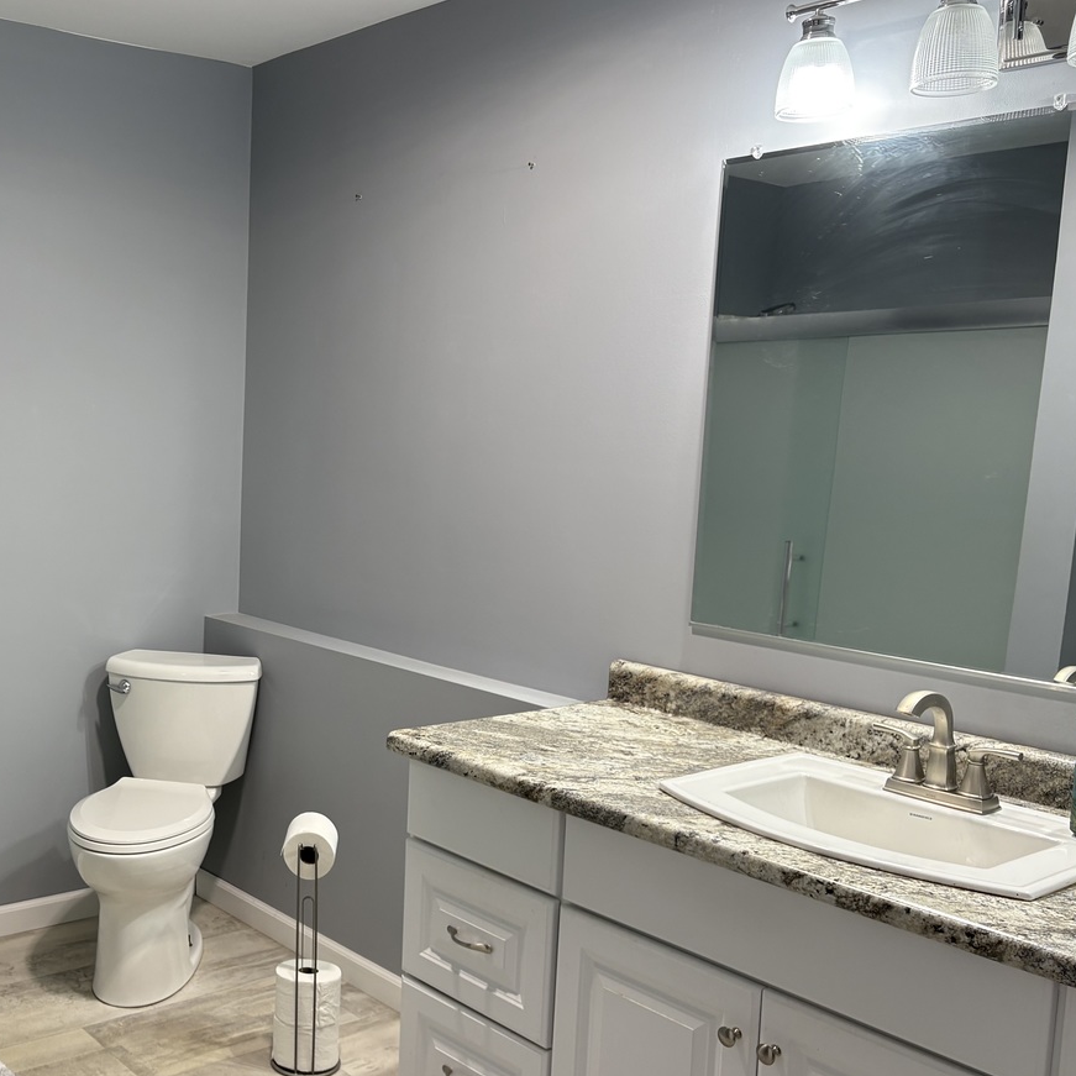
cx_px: 224
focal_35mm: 38
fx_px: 1336
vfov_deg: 43.9
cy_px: 549
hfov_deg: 42.0
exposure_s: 1/60
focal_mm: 5.96
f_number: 1.6
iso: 80
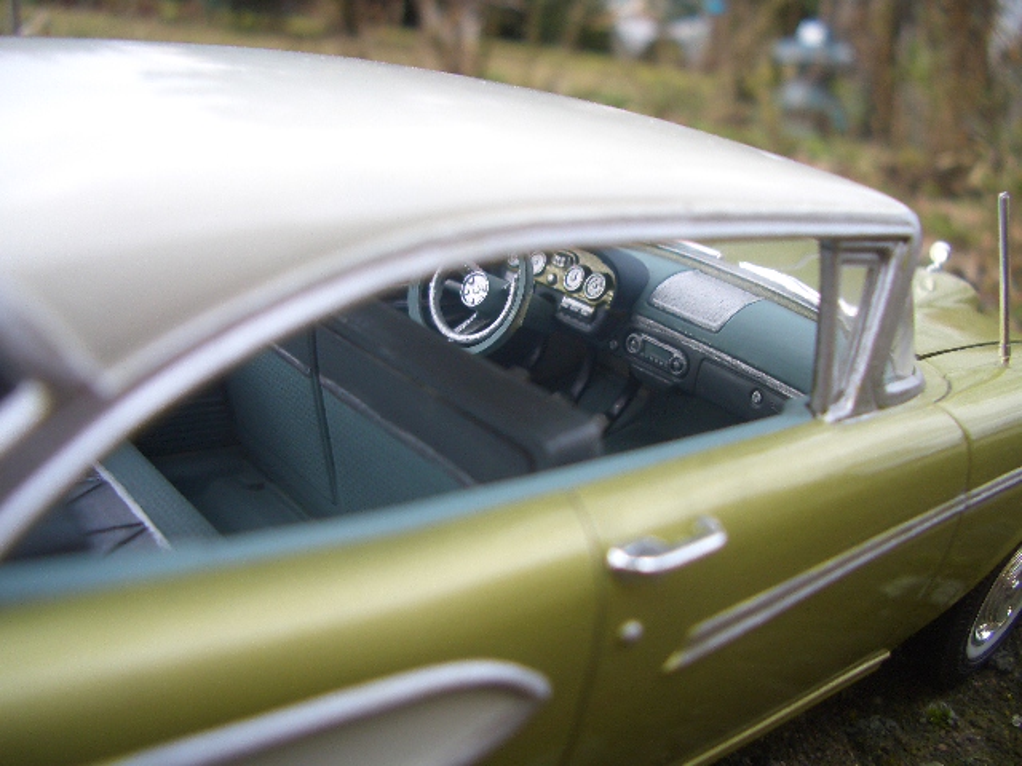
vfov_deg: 40.7
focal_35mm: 35
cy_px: 383
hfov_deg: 52.6
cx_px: 511
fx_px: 1033
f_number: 2.6
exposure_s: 1/80
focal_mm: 5.8
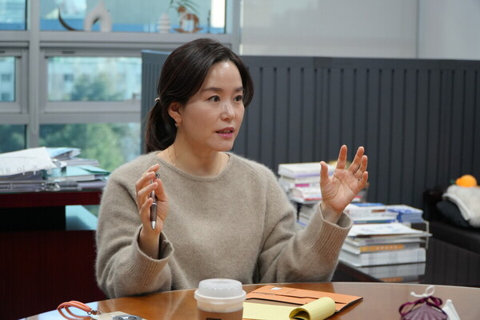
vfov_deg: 18.9
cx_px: 240
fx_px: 960
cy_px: 160
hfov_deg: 28.1
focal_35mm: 72
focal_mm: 48
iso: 1000
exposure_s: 1/160
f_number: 4
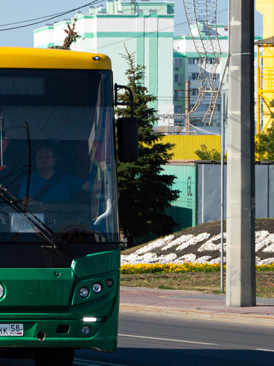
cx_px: -79
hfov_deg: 6.8
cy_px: 159
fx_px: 2280
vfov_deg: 9.2
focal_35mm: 216
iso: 100
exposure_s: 1/1000
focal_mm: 70
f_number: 7.1
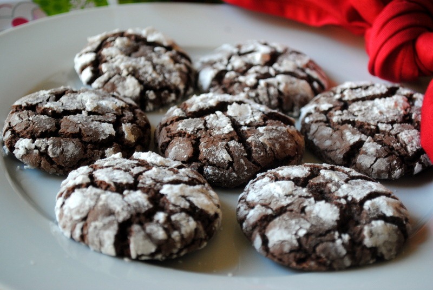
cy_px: 145
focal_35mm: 69
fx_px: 831
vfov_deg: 19.8
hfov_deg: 29.2
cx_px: 216
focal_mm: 46
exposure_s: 1/30
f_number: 5.3
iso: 400
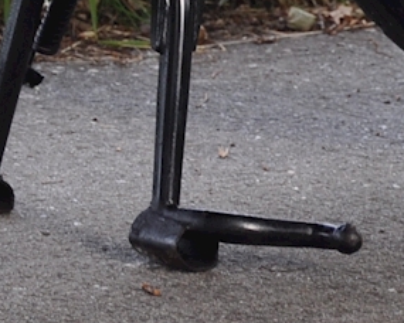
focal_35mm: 549
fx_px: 6564
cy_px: -546
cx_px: -251
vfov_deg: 2.8
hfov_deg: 3.5
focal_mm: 58
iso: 220
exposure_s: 1/125
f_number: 5.6
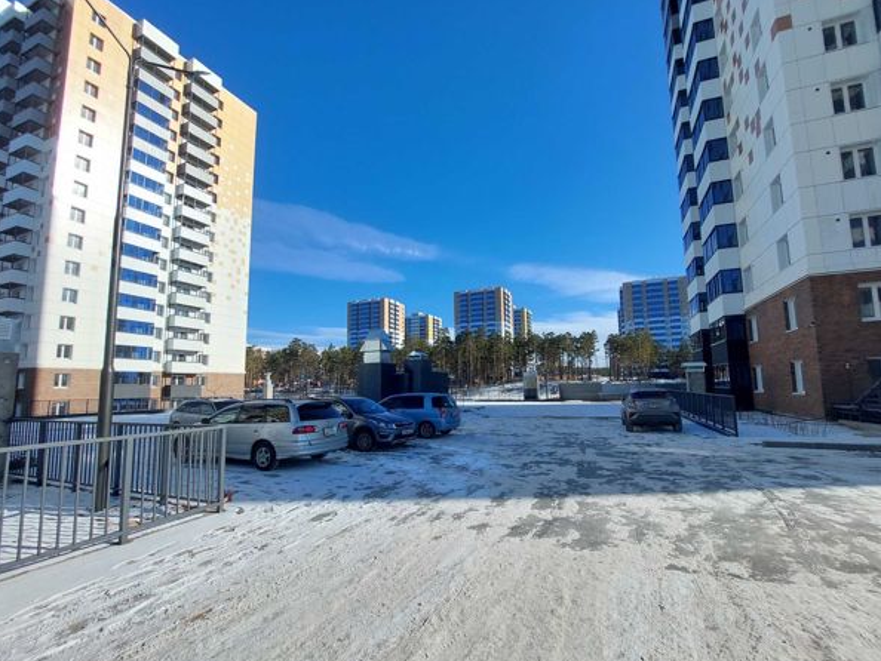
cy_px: 351
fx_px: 356
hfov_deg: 101.9
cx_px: 466
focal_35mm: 14
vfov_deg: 85.6
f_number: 2.2
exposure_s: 1/1870
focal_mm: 1.74
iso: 50
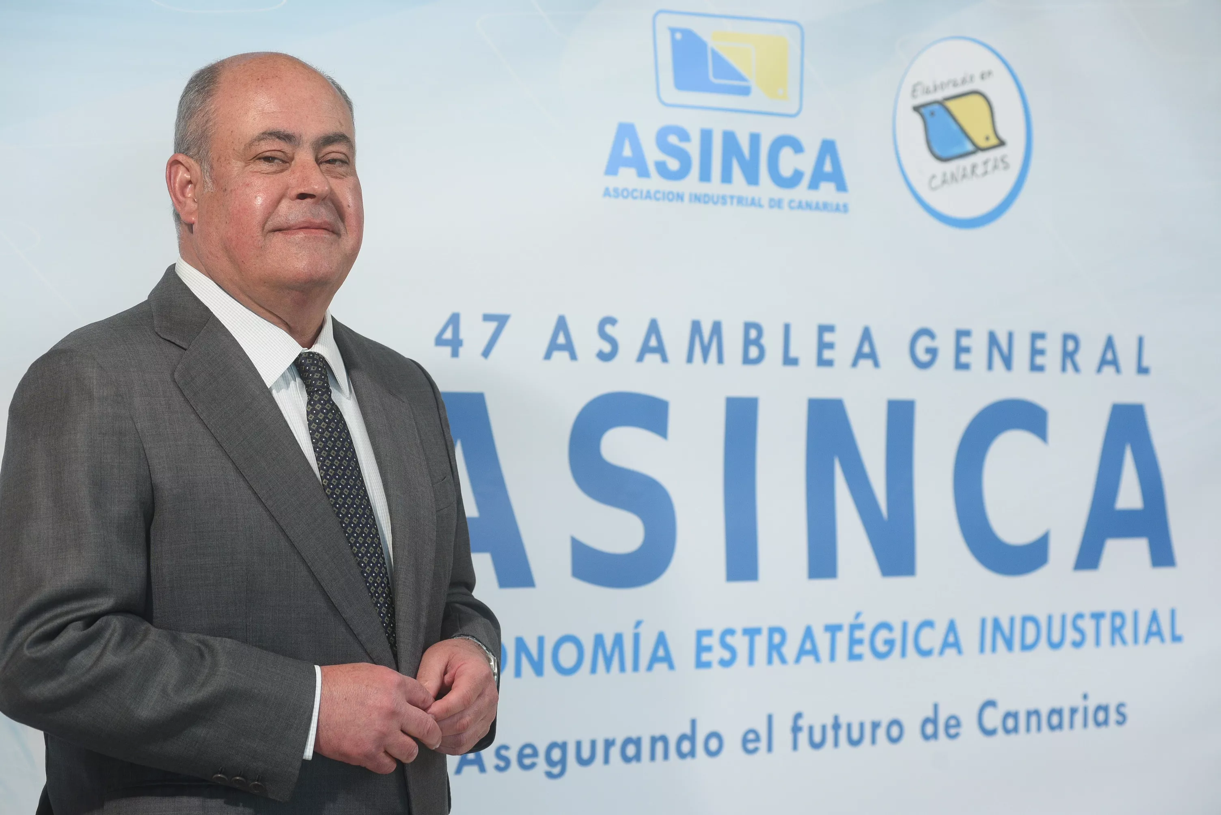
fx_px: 2714
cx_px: 610
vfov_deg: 17.1
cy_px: 408
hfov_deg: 25.4
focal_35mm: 80
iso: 1000
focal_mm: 80
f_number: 5.6
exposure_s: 1/100
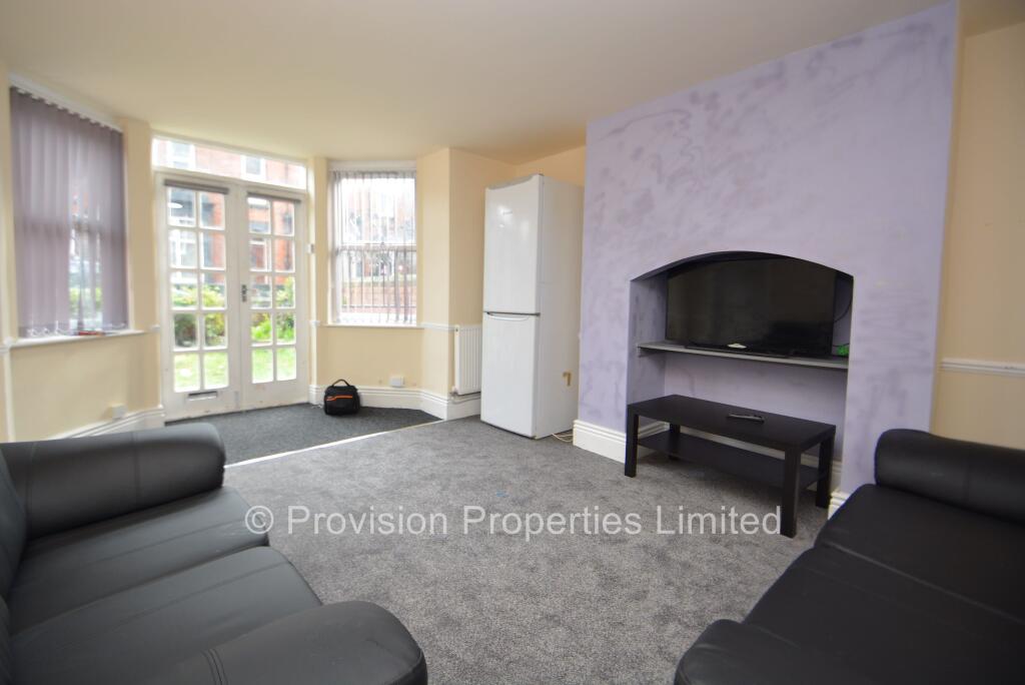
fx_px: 427
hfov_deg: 100.4
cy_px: 342
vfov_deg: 77.4
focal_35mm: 15
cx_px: 512
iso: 400
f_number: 4
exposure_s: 1/60
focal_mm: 10
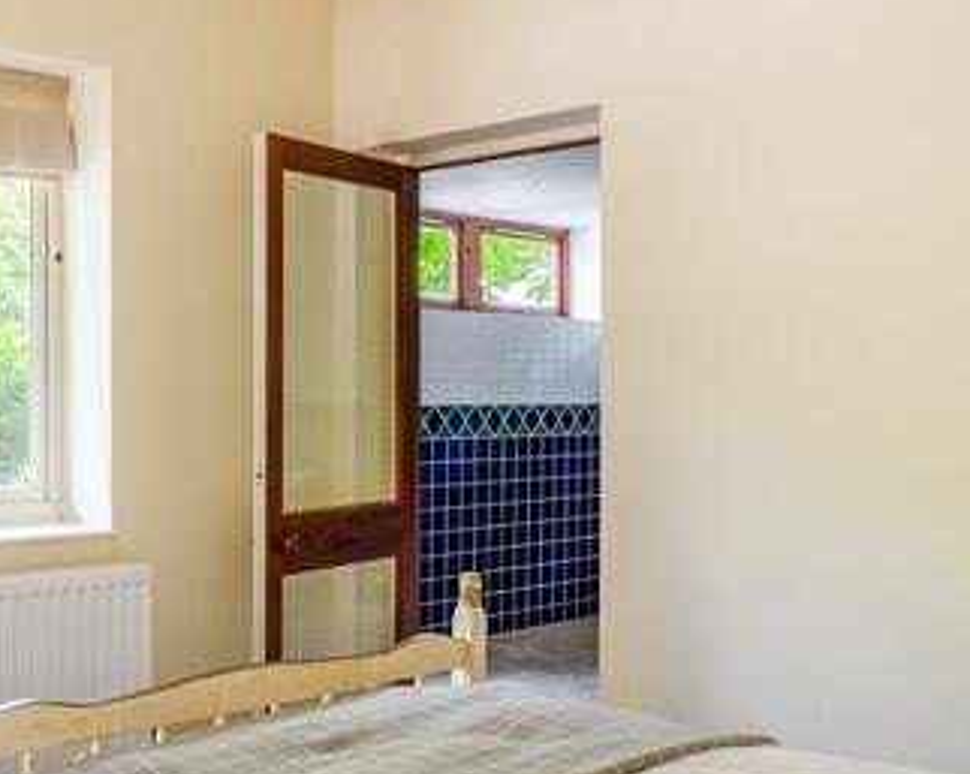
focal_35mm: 42
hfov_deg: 40.1
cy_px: 398
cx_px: 69
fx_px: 1205
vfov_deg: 35.6
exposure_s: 1/2.5
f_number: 10
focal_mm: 16
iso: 100
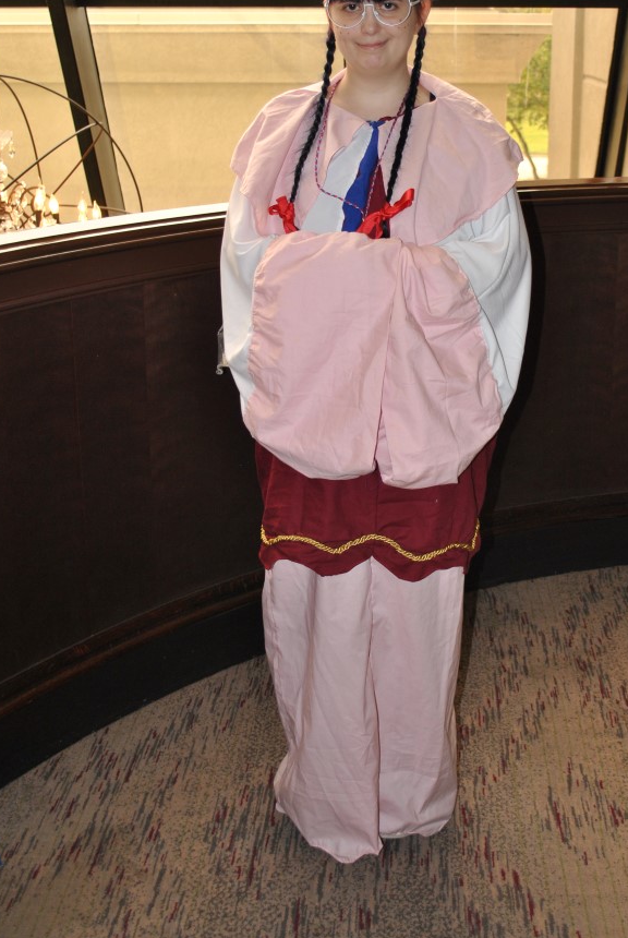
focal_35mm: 48
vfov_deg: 40.6
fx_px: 1252
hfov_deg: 28.0
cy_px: 328
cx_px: 404
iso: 200
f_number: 4
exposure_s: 1/60
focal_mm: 24
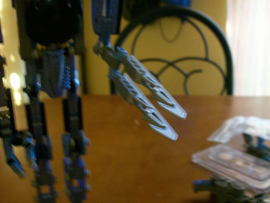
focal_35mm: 45
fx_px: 351
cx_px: 135
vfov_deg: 32.2
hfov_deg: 42.1
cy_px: 102
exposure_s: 1/8
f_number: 3
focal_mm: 7.6
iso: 160
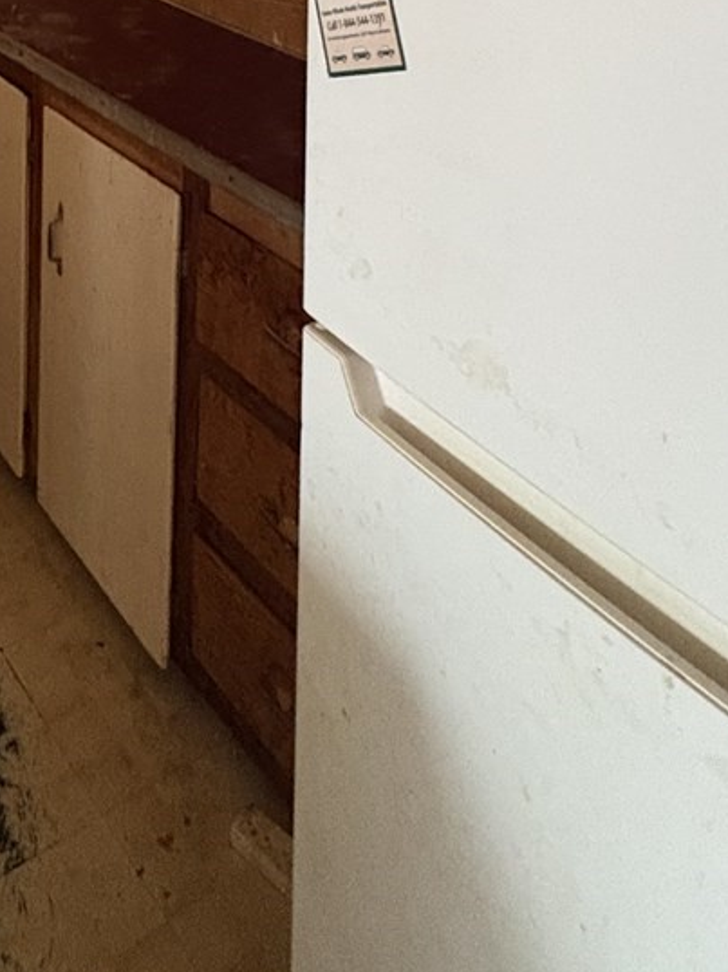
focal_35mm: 40
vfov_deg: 36.2
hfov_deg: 34.1
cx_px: 85
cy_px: -199
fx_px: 1123
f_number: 2.2
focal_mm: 2.22
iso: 640
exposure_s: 1/60
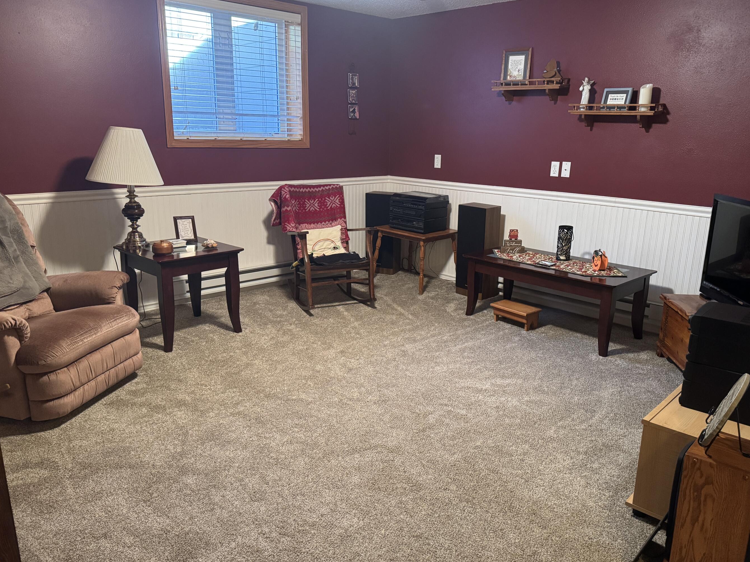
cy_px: 289
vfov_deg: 51.3
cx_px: 389
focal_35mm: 27
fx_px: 585
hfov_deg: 65.3
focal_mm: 6.76
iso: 800
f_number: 1.78
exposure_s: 1/60
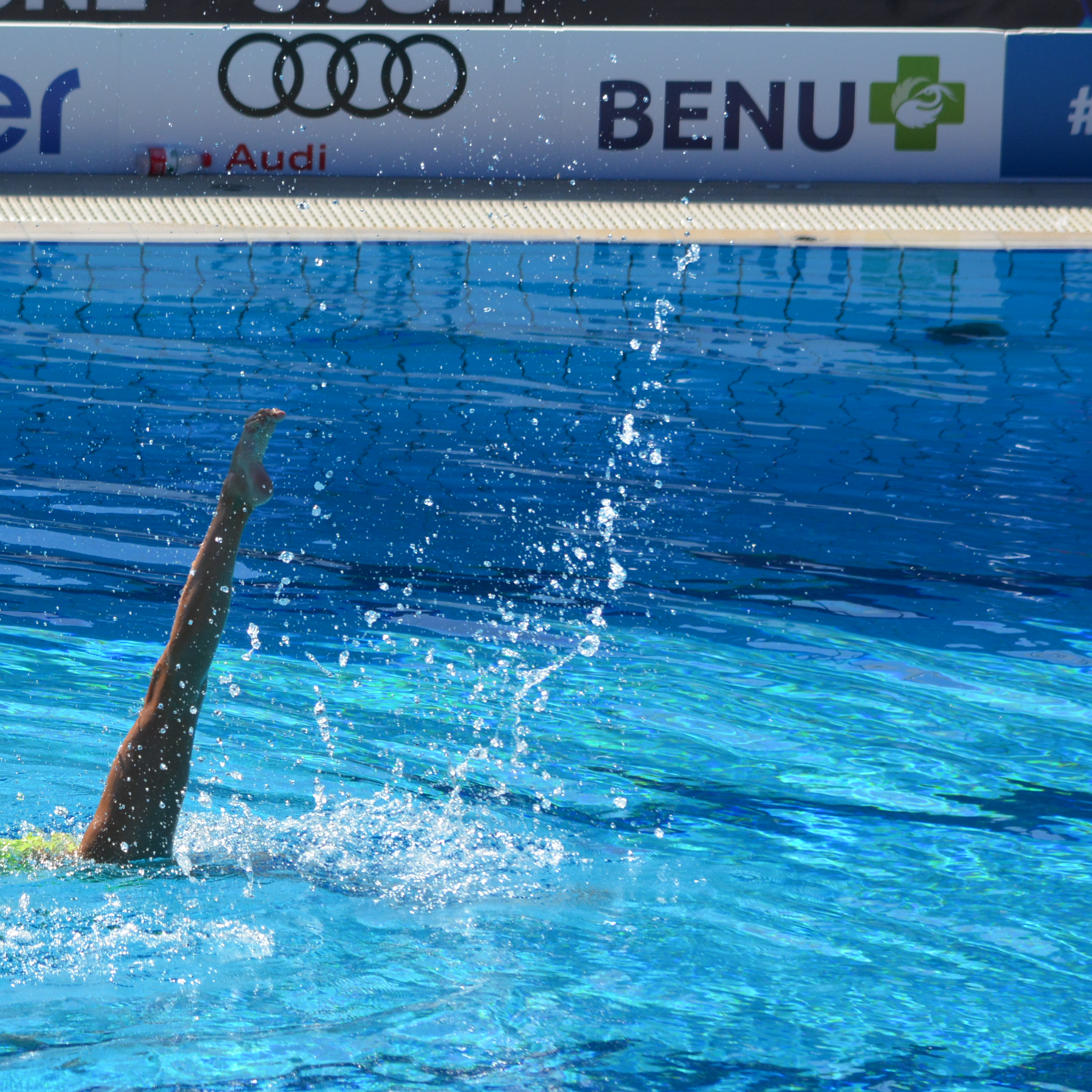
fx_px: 15809
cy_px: 572
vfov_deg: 4.0
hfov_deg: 4.0
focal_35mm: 443
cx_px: -37
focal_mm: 155
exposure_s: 1/1600
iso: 400
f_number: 7.1
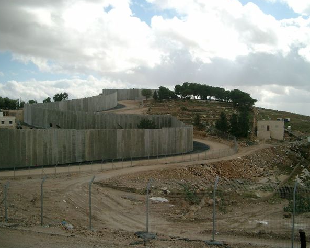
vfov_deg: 38.2
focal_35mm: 39
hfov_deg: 46.8
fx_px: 358
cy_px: 123
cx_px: 160
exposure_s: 1/1250
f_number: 5
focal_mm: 7.6
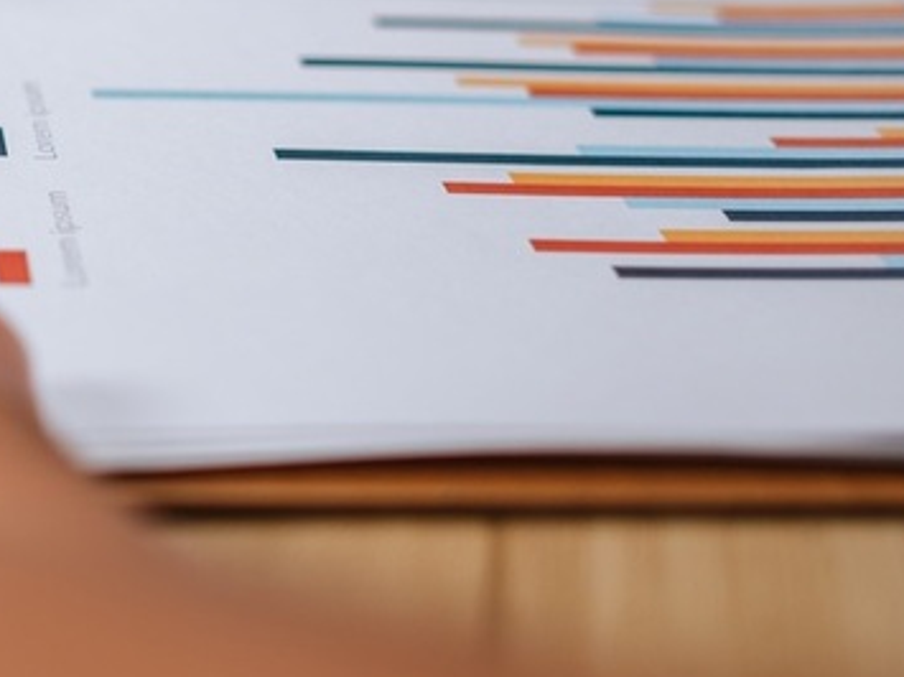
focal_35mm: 78
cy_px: 29
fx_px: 2036
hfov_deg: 23.2
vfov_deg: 18.5
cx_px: -150
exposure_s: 1/200
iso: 200
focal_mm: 28
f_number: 1.8
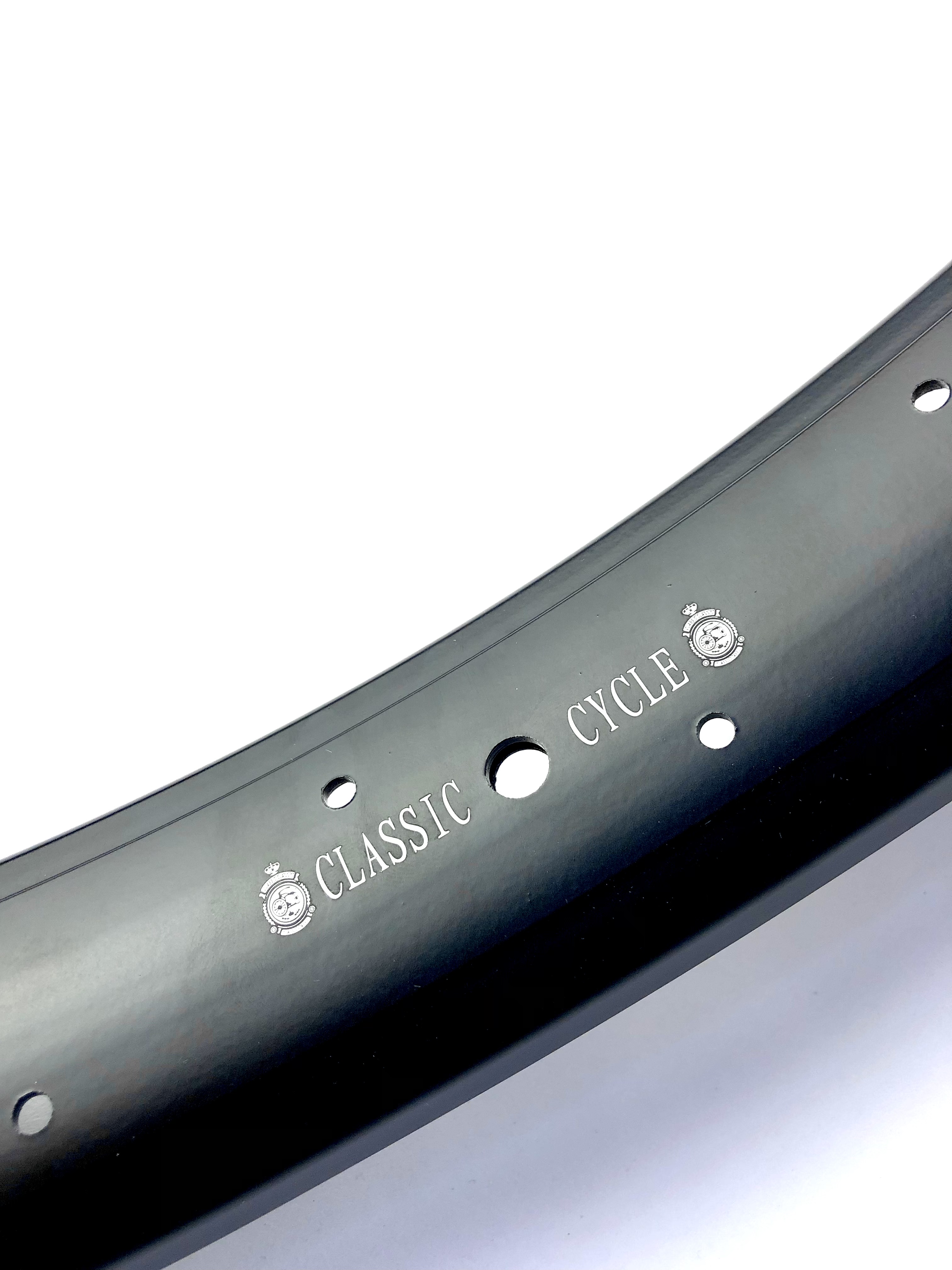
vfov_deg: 63.4
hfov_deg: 49.7
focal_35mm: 28
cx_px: 476
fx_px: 1027
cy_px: 635
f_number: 1.8
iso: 20
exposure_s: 1/112
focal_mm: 3.99
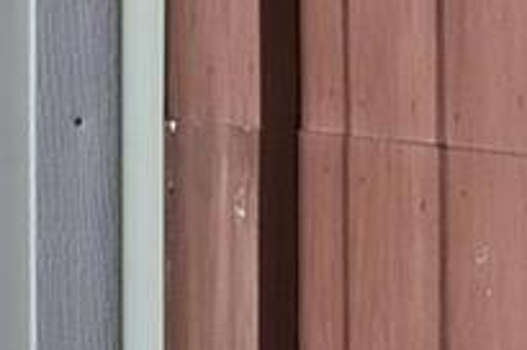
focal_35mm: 547
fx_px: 7995
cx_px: -864
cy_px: -324
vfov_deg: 2.5
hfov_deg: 3.7
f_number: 8
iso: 400
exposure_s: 1/200
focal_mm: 35
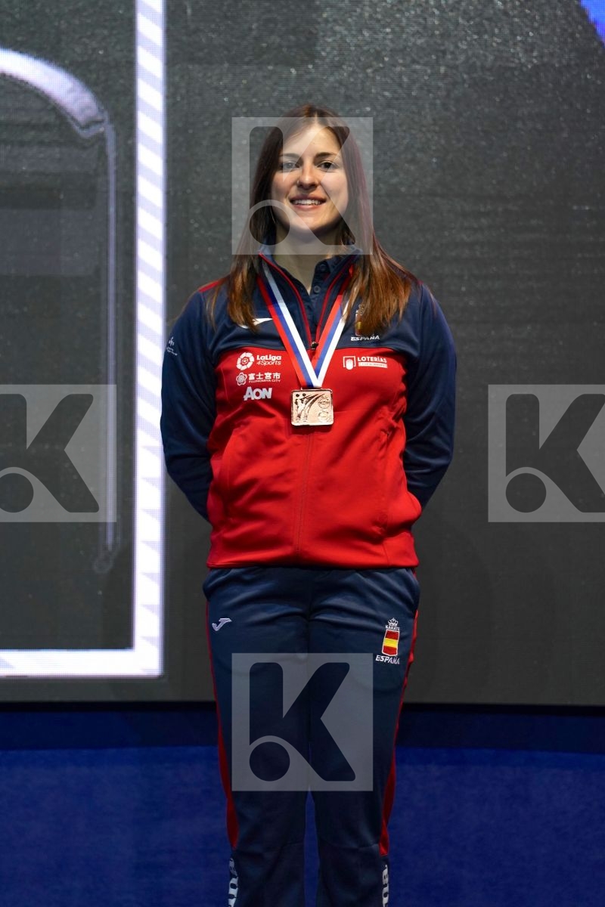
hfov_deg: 6.9
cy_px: 454
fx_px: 5041
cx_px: 302
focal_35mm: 200
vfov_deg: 10.3
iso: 1250
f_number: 4
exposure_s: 1/250
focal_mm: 200
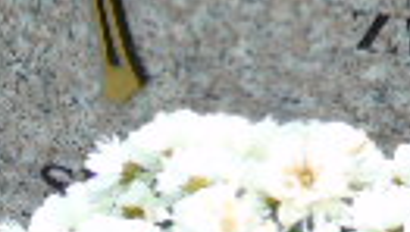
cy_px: -204
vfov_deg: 4.9
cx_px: 482
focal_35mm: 245
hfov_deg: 8.7
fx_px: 2666
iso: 80
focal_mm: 8.2
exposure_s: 1/50
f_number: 4.1
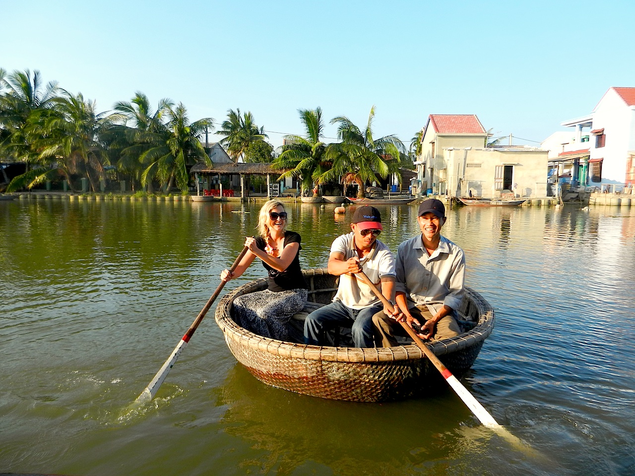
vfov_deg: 54.9
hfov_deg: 69.4
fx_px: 459
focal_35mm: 25
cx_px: 318
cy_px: 238
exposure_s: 1/640
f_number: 3.5
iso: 160
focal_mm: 4.5
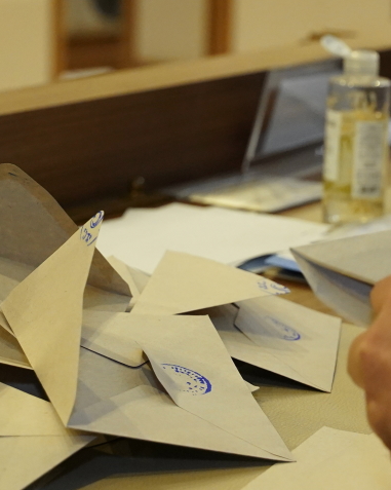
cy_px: 53
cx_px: 248
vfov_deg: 15.4
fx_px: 1795
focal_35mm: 124
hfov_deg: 12.4
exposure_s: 1/125
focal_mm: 42
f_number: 3.5
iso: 4000
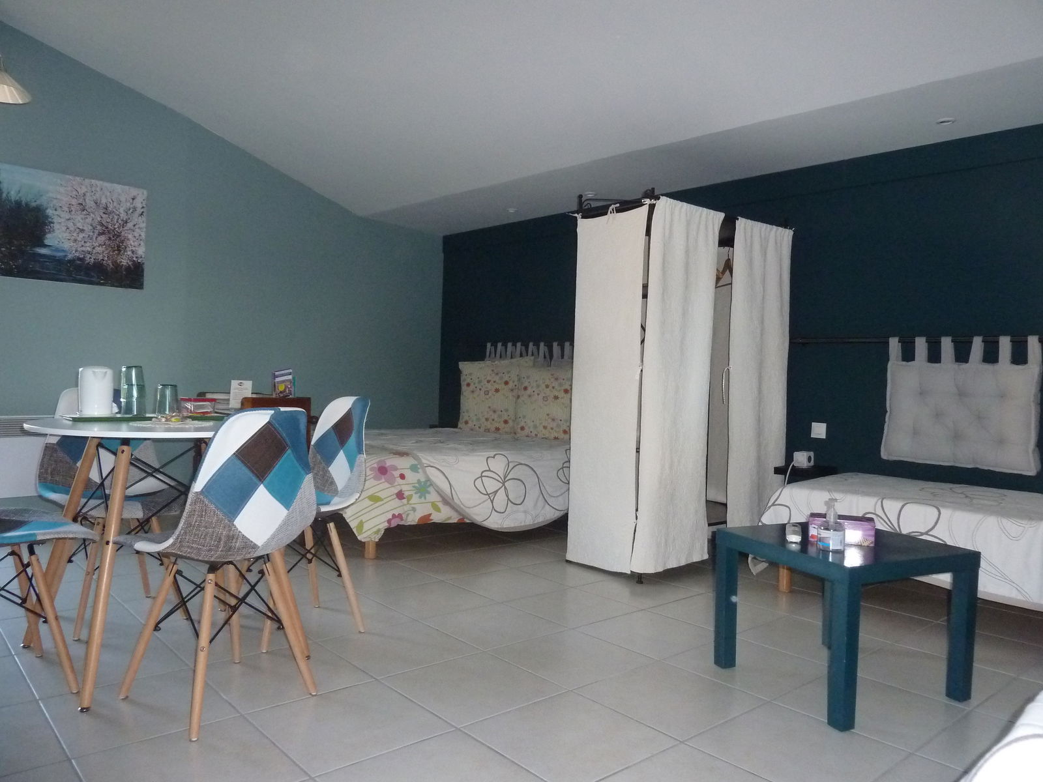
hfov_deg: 69.4
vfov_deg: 54.9
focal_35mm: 25
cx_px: 522
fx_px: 753
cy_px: 391
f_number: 3.3
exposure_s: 1/60
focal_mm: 4.1
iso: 400
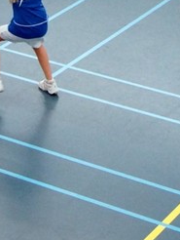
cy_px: -19
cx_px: 234
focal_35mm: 132
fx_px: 914
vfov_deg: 14.6
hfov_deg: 11.0
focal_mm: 22
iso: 1250
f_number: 3.5
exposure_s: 1/200
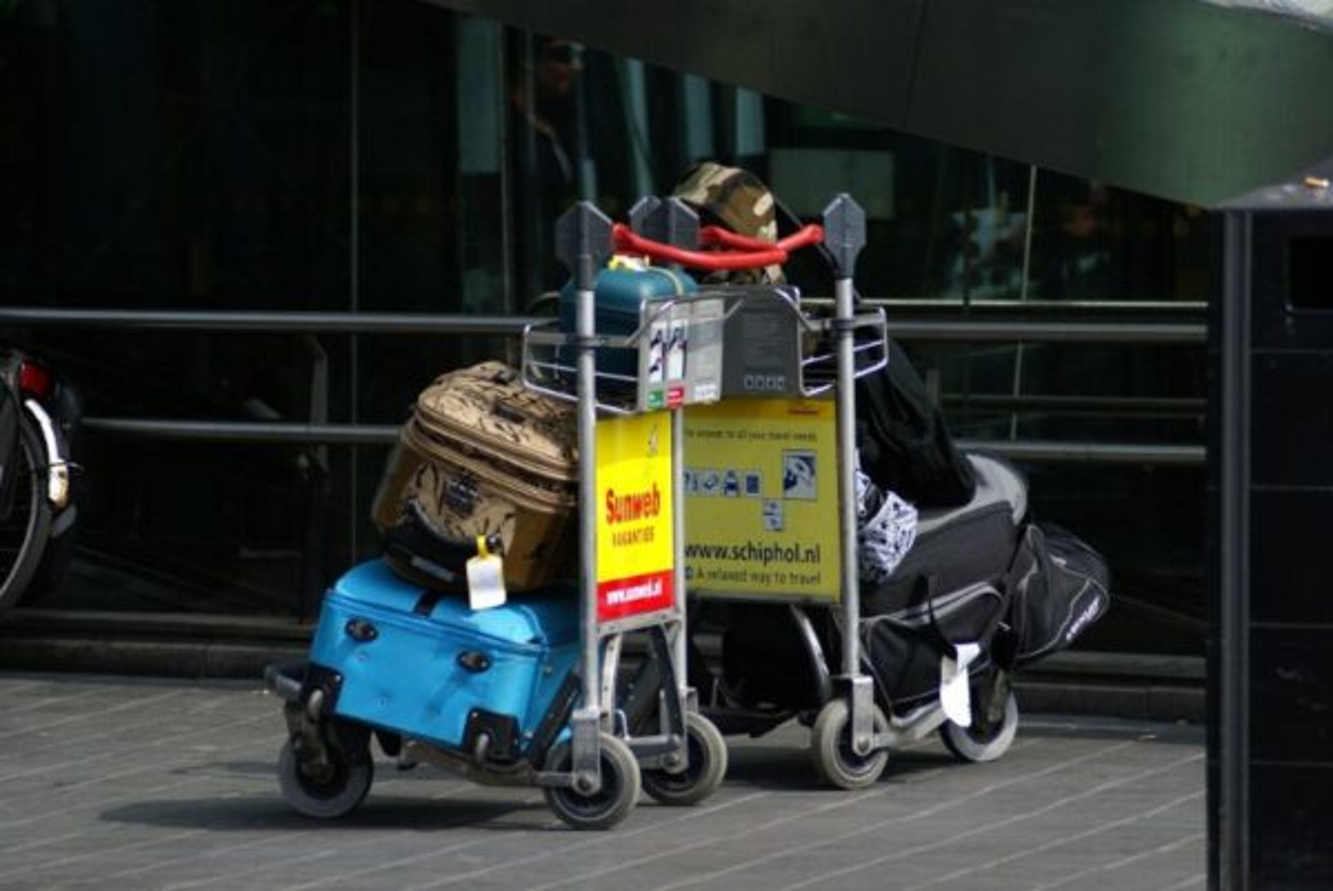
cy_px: 446
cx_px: 666
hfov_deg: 9.1
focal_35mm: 225
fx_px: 8337
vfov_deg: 6.1
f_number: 5.6
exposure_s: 1/320
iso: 100
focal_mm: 150
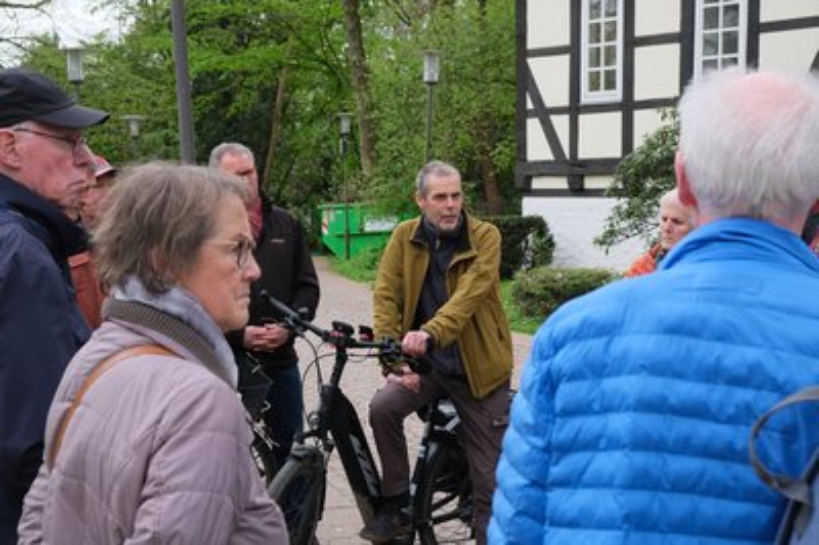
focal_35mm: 56
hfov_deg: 35.7
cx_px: 410
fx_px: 1273
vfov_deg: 24.2
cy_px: 272
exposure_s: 1/200
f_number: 7.1
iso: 1250
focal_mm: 37.4
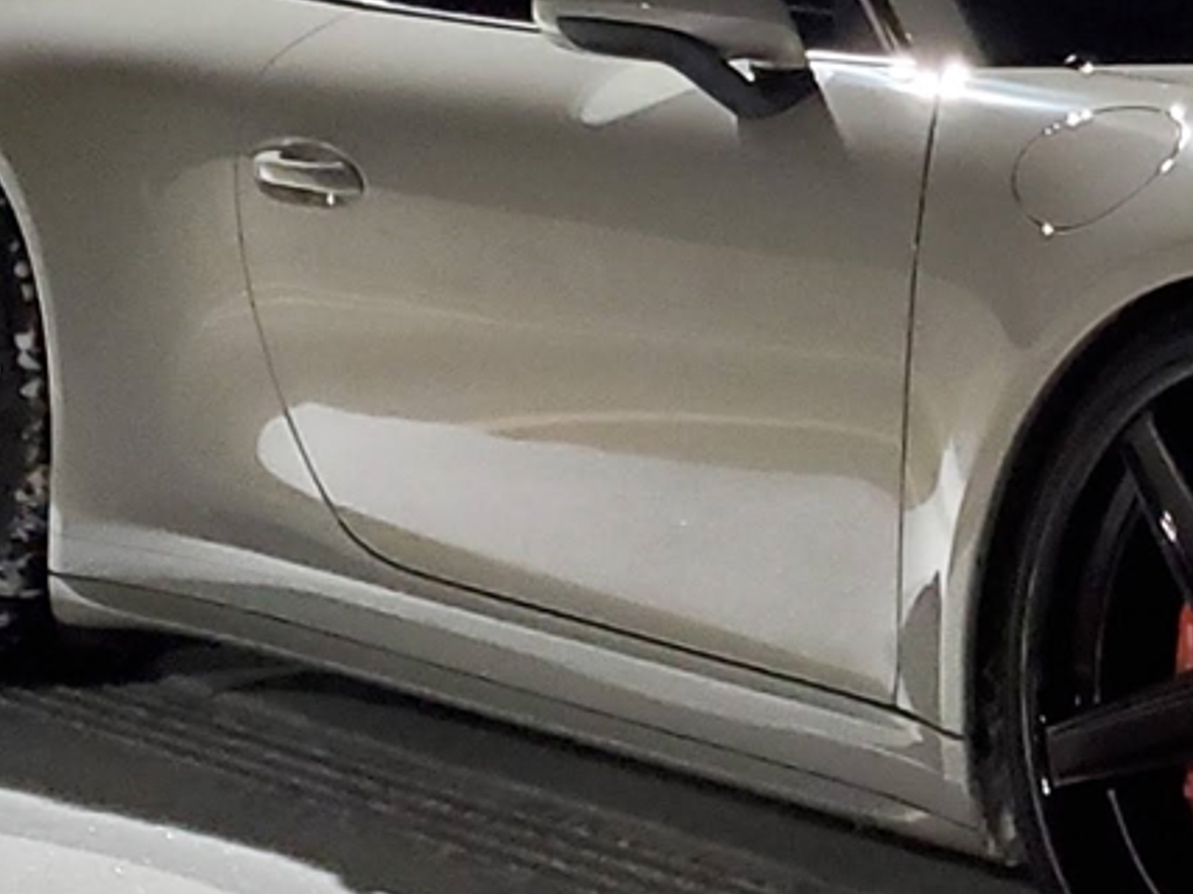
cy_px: -84
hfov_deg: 16.4
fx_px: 4031
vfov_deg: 12.4
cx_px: 1277
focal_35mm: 117
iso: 640
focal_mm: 4.3
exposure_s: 1/30
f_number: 1.5
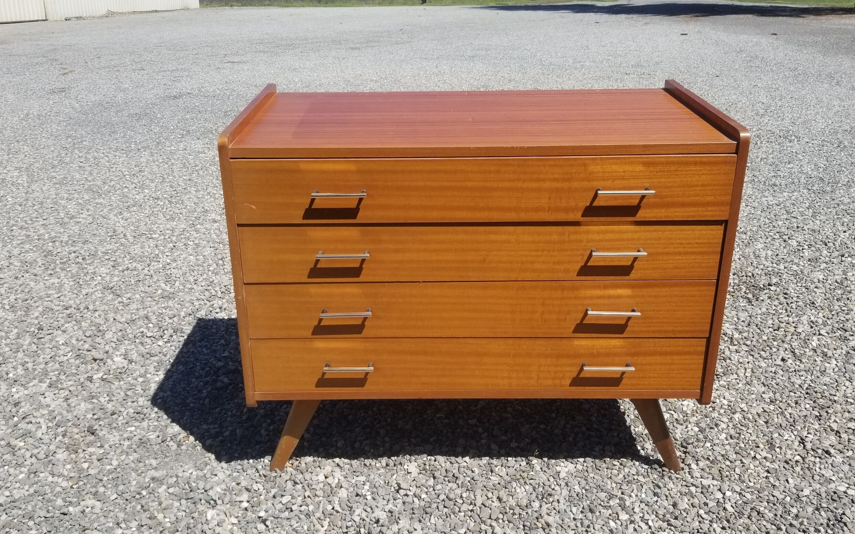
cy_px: 246
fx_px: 746
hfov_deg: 59.6
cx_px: 438
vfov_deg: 39.4
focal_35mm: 32
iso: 50
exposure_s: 1/2672
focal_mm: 4.25
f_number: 1.7
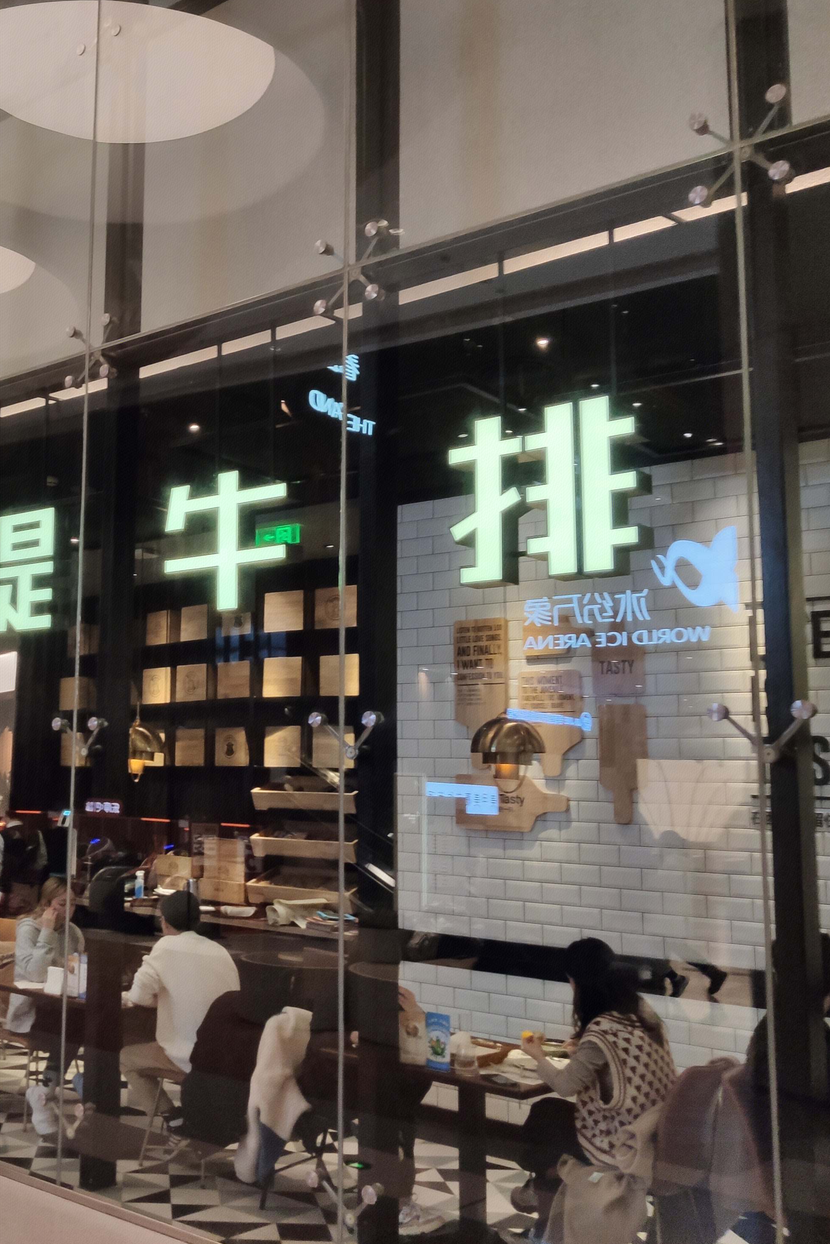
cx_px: 173
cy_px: 608
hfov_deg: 34.9
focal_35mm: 37
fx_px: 1279
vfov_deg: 51.9
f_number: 1.75
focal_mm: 4.75
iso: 128
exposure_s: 1/100
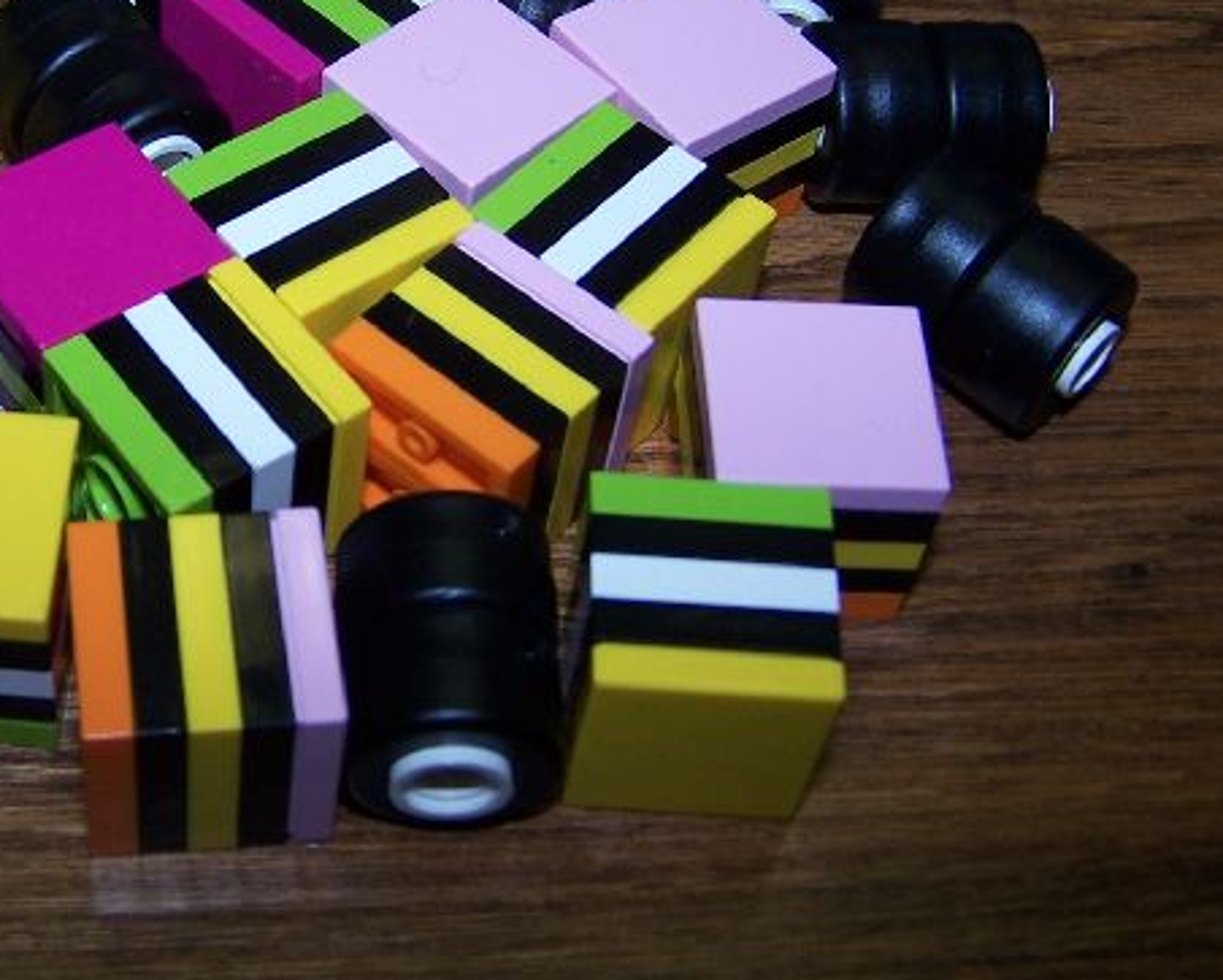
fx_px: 2354
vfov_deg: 23.4
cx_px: 252
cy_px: 330
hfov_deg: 28.5
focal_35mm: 65
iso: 80
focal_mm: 6.3
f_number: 2.8
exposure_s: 1/60
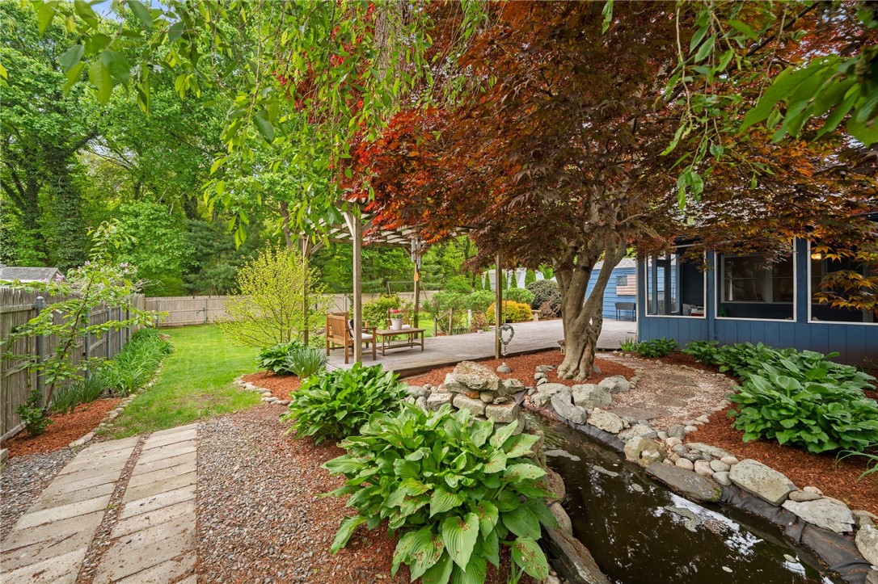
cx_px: 439
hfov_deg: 104.3
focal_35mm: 14
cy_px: 292
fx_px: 341
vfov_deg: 81.2
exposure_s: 1/15
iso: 100
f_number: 7.1
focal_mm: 14
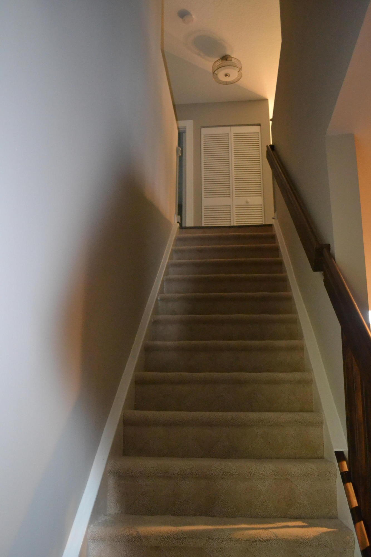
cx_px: 186
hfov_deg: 40.0
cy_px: 278
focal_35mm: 33
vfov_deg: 57.2
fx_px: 510
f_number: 3.8
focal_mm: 22
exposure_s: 1/60
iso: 3200
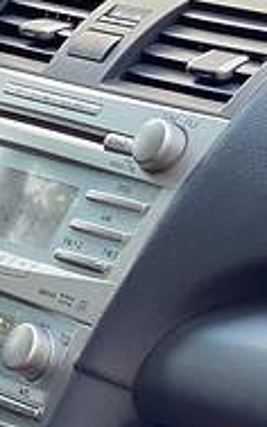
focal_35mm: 233
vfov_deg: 9.0
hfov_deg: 5.6
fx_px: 2715
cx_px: -41
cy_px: 267
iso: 50
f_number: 2
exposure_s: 1/122
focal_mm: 6
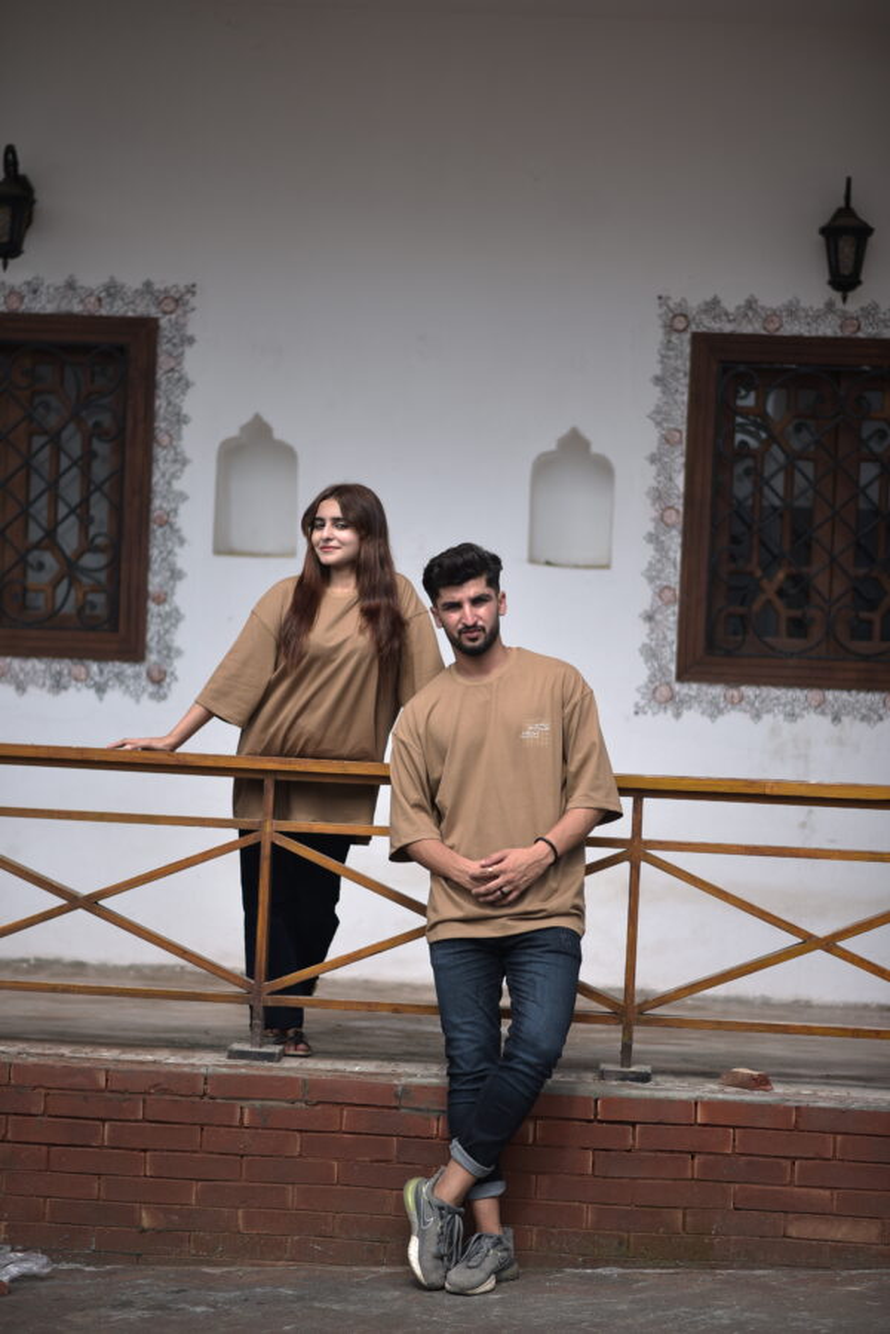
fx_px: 3149
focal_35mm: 85
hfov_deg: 16.1
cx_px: 445
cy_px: 667
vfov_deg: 23.9
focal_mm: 85
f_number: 1.8
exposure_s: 1/1250
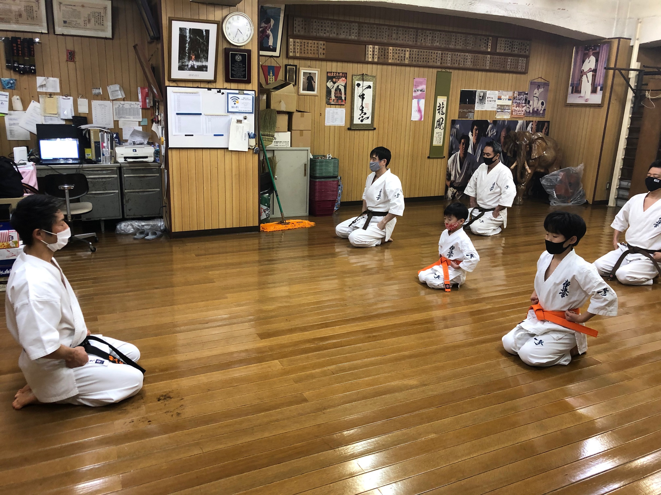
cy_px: 248
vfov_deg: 49.7
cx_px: 330
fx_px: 535
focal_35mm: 28
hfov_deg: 63.4
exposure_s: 1/17
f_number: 1.8
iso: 40
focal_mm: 3.99
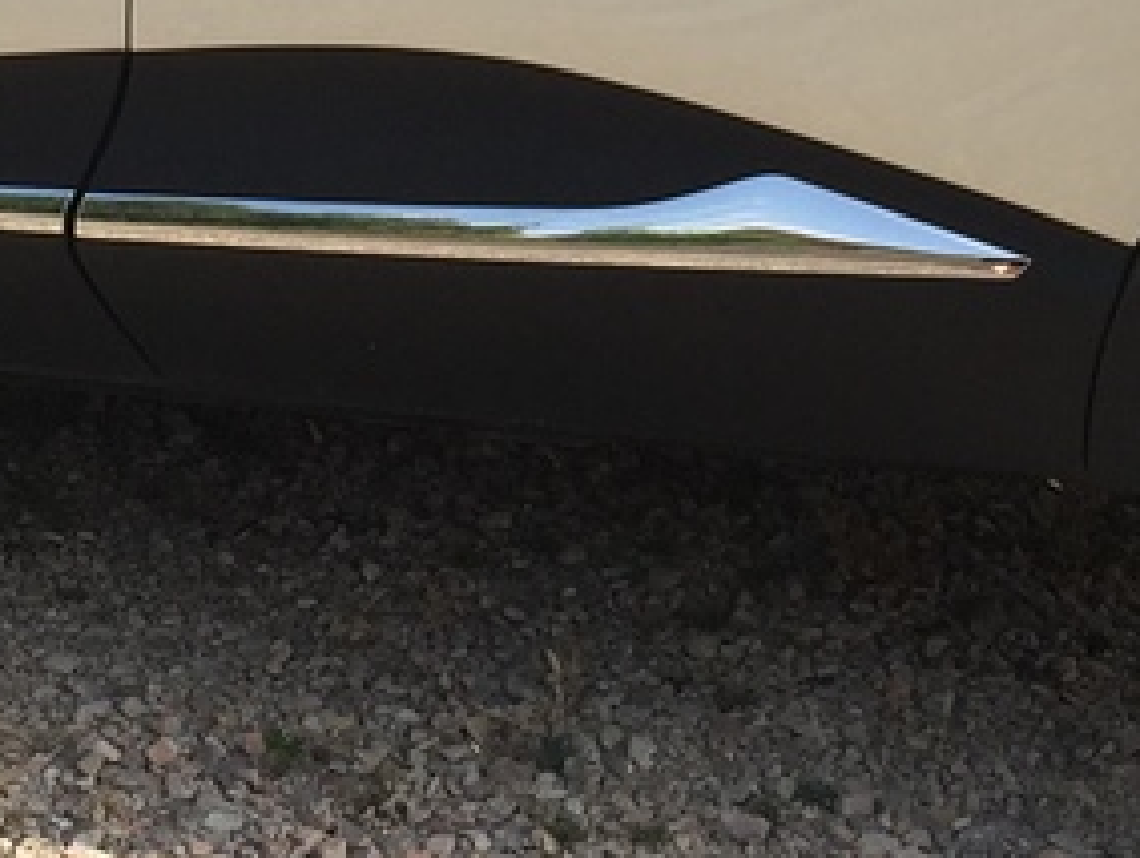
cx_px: 310
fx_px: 4320
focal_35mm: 131
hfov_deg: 15.0
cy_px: -77
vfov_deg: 11.2
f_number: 2.2
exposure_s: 1/989
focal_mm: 4.15
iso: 32
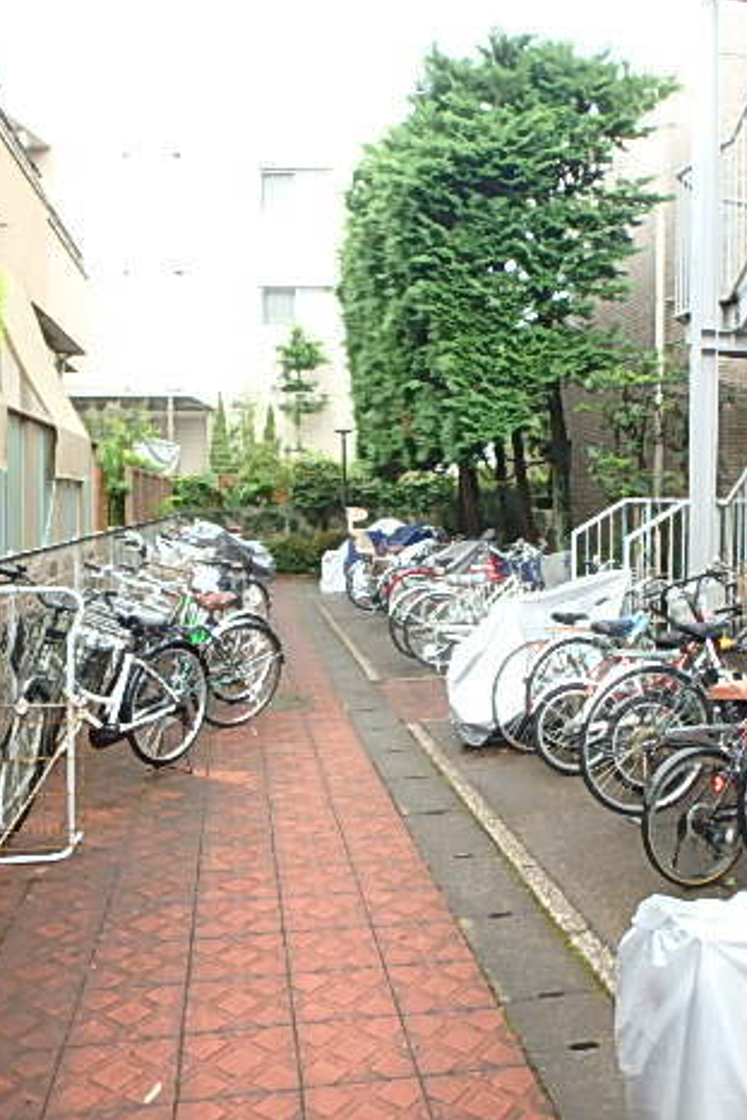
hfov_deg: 42.9
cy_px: 546
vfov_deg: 61.9
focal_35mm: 30
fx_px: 933
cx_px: 507
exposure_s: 1/60
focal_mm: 3.7
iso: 125
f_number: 3.5
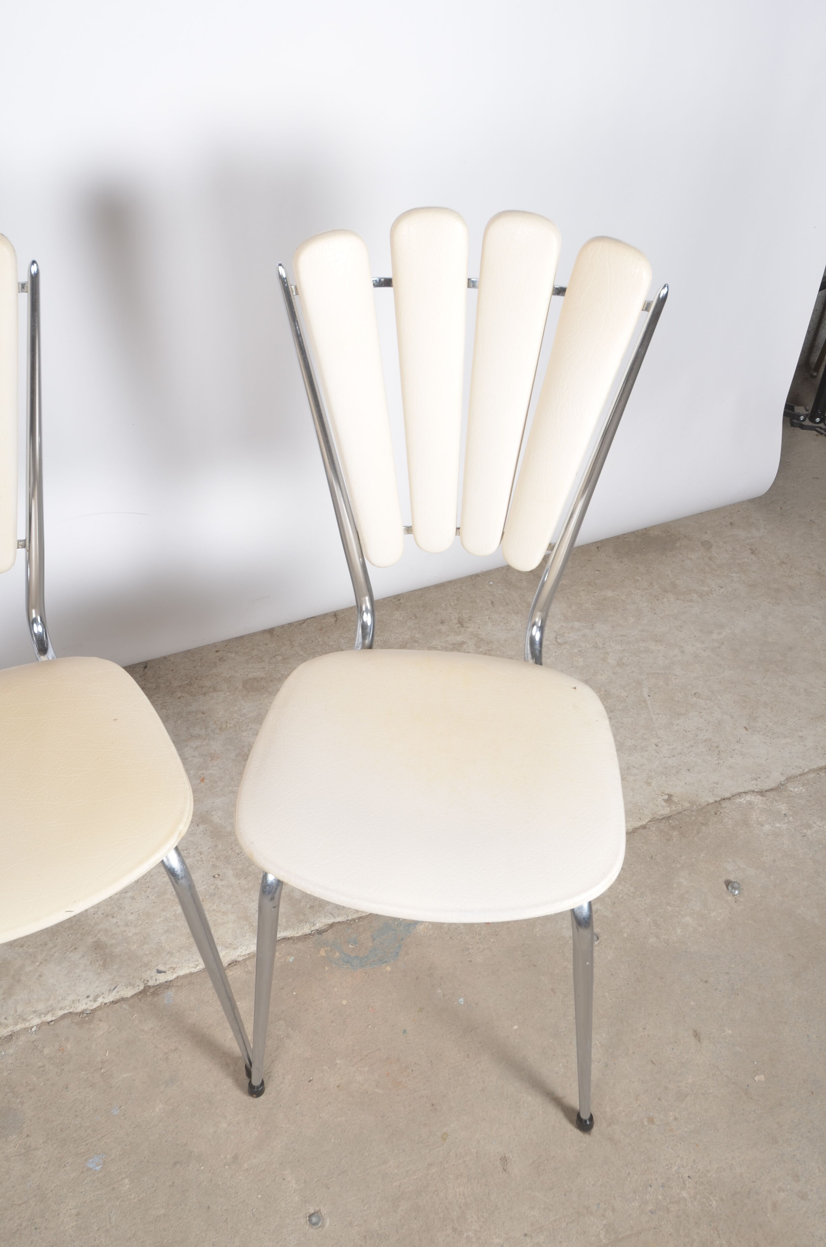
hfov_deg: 36.7
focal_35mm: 36
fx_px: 1245
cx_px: 413
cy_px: 624
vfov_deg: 53.2
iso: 100
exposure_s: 1/125
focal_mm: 24
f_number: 11
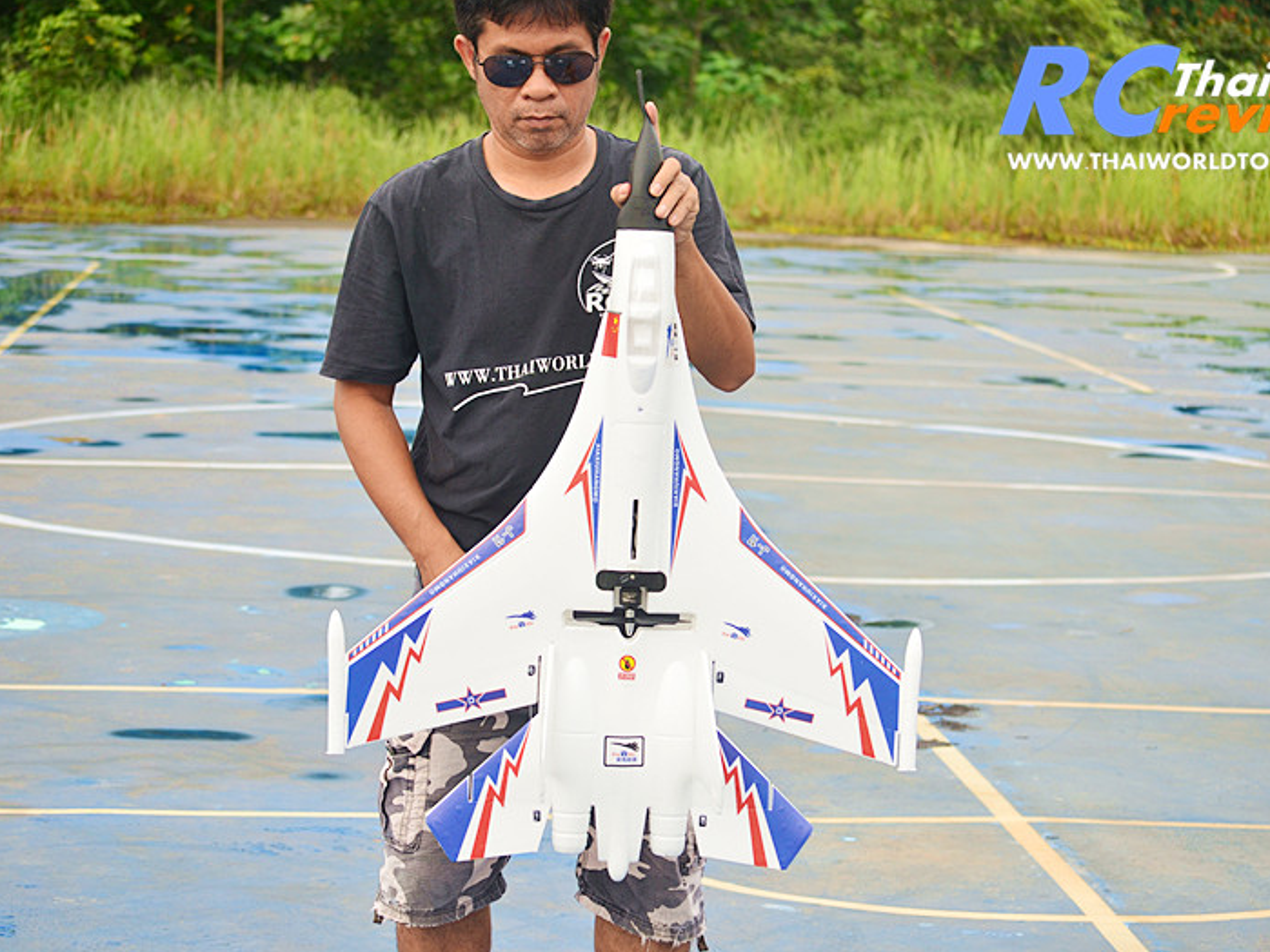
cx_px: 692
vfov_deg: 16.3
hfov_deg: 21.6
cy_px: 473
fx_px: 3322
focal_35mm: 91
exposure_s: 1/320
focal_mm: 55
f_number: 5
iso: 250
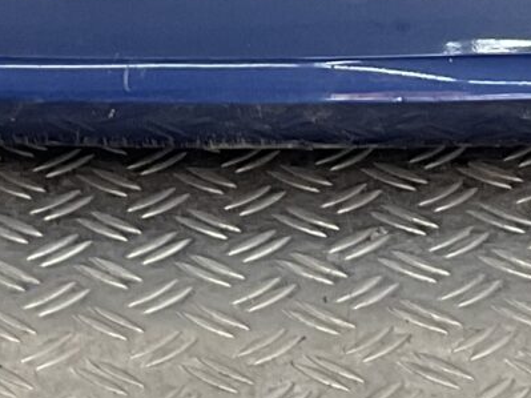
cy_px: -723
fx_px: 2852
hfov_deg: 10.6
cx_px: 186
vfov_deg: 7.2
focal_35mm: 186
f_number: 1.8
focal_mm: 3
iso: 16
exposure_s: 1/122
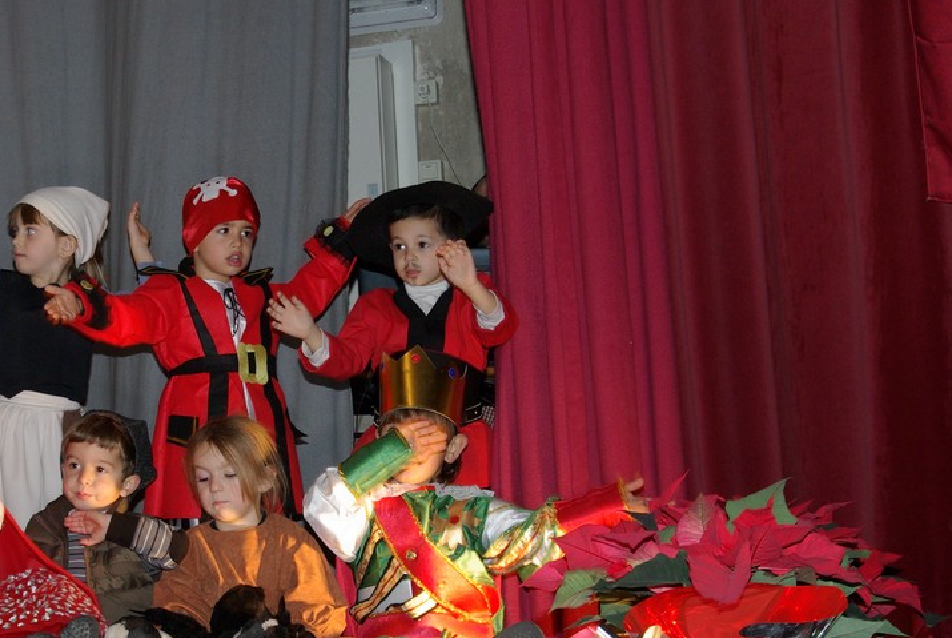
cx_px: 284
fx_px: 2063
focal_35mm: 78
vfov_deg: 17.5
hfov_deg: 25.8
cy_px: 432
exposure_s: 1/45
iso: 400
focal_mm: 29
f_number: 5.6
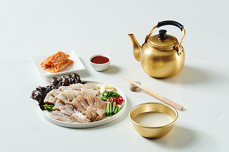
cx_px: 114
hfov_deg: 19.5
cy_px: 76
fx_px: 668
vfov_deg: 13.0
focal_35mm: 105
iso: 250
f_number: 22
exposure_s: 1/125
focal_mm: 105
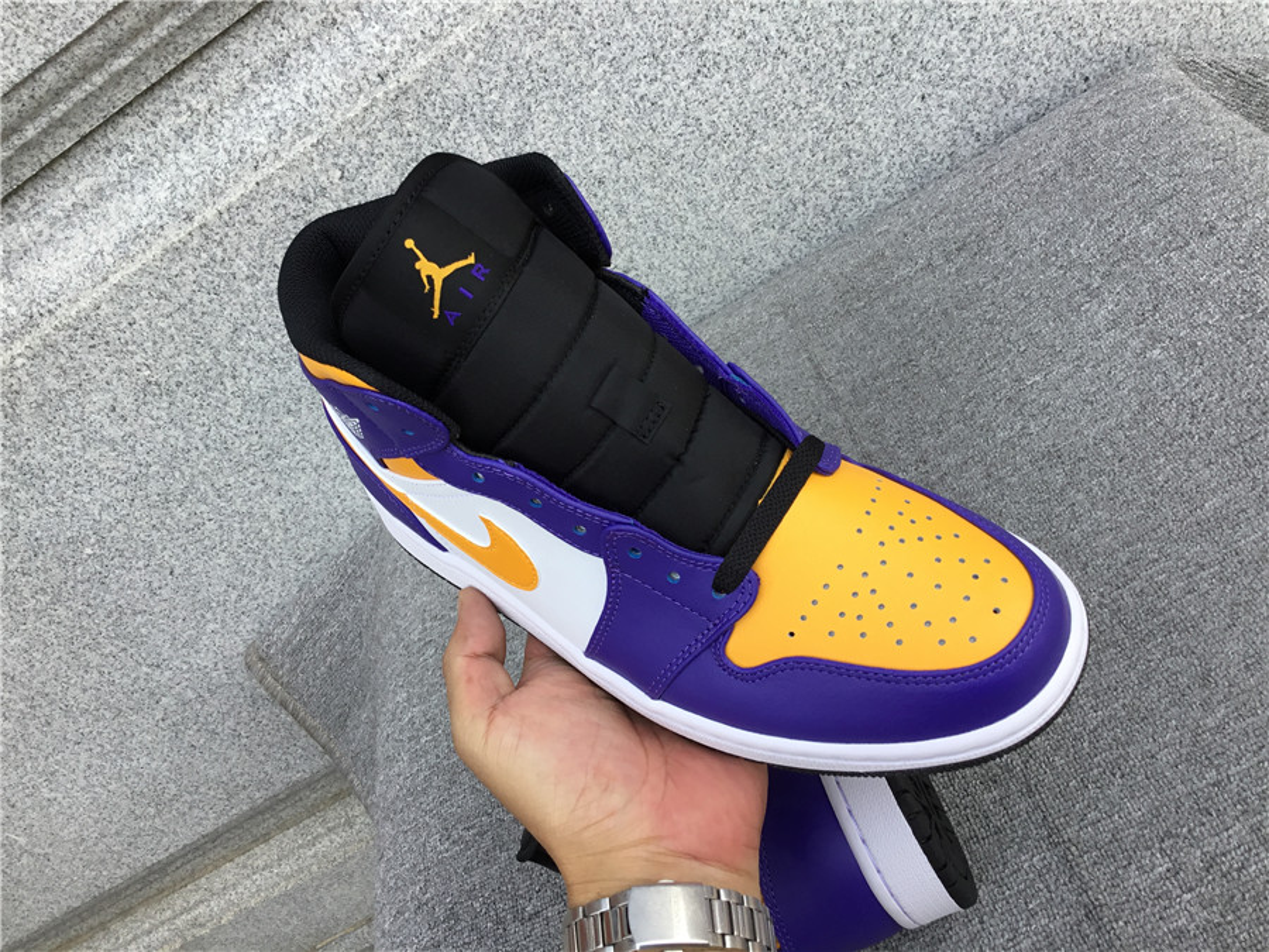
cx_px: 634
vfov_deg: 45.4
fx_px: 1136
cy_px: 476
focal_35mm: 31
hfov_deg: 58.4
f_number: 2.4
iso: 25
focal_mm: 3.3
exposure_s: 1/126
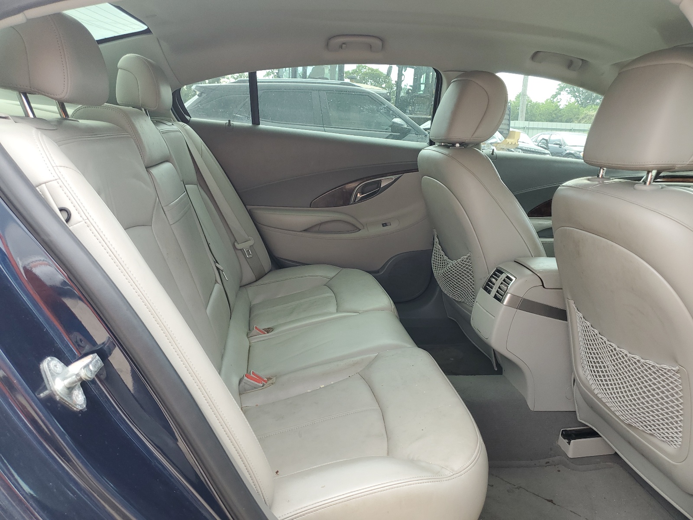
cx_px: 346
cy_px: 260
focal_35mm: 26
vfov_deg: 53.1
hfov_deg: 67.3
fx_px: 521
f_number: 1.5
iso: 51
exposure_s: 1/60.2
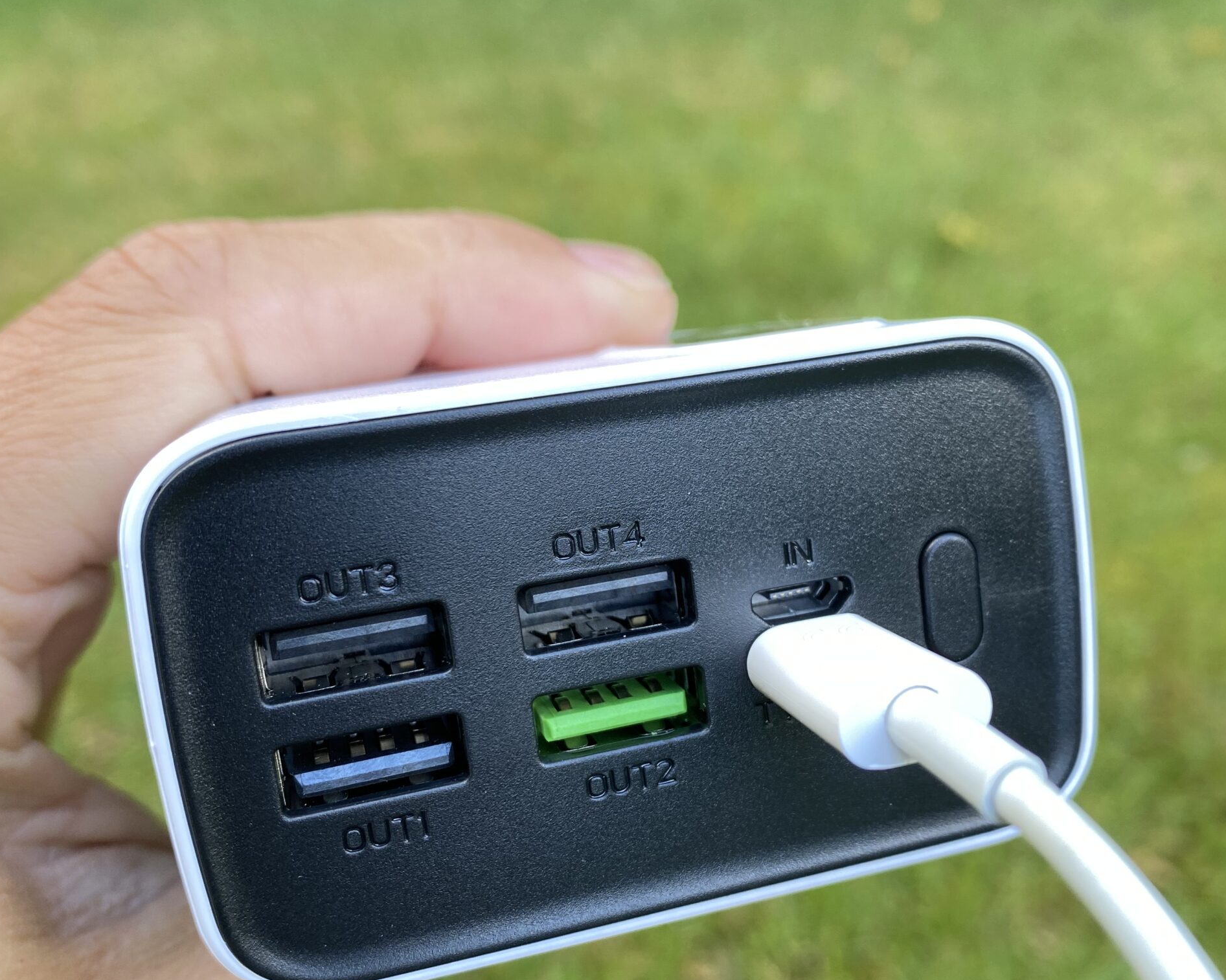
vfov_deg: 44.3
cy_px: 593
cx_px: 617
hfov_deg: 54.2
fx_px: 1197
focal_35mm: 33
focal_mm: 4.25
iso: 50
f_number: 1.8
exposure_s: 1/120
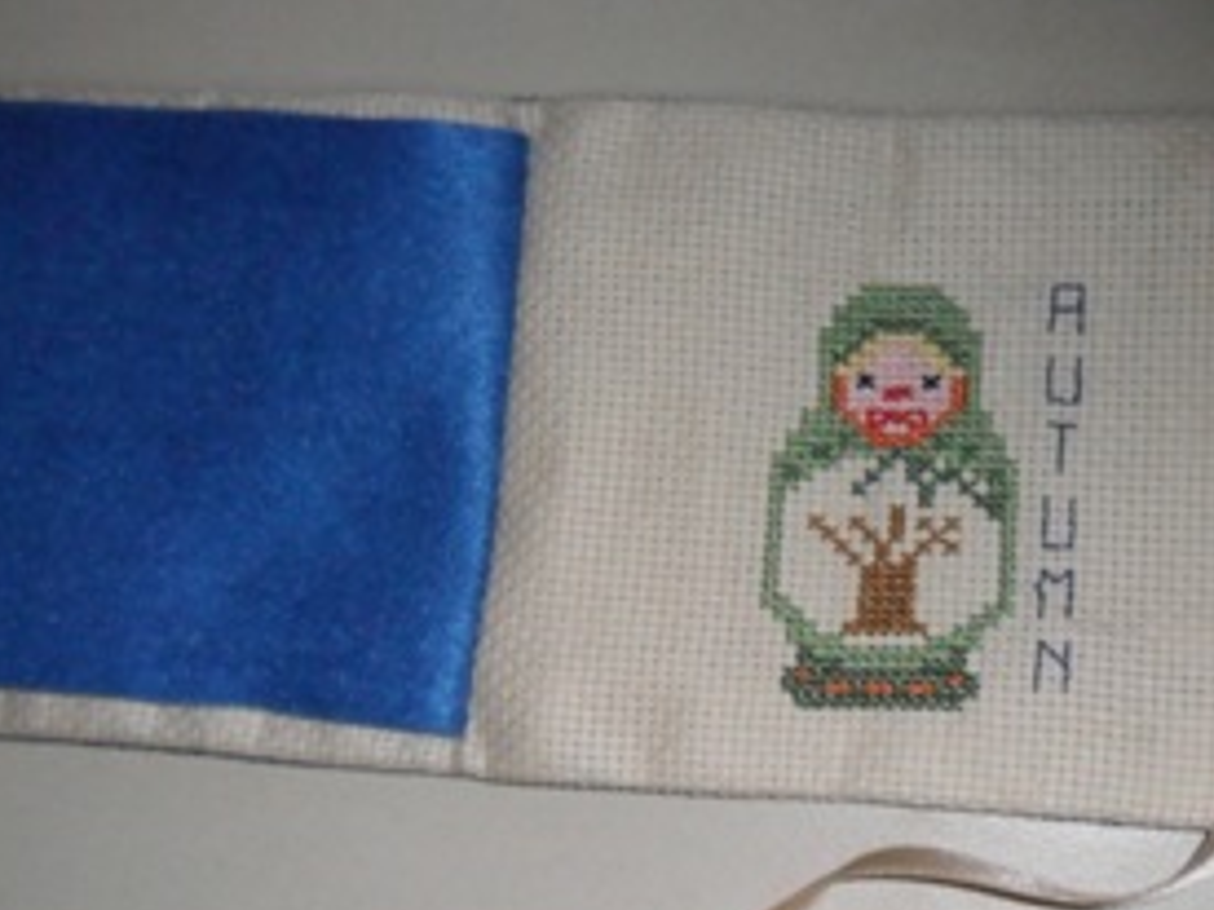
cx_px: 865
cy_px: 446
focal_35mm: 44
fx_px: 1542
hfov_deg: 42.0
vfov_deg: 32.8
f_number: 3.5
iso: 400
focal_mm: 4.9
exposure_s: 1/45
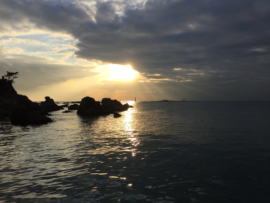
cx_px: 135
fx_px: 226
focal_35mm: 29
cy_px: 102
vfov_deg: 48.2
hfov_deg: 61.7
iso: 32
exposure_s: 1/3049
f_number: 2.2
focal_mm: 4.15
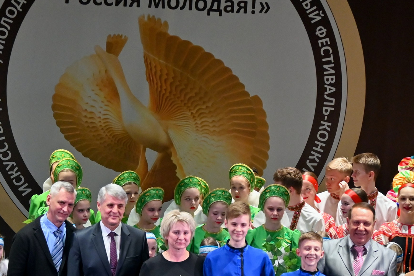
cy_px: 268
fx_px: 3428
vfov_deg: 4.6
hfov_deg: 6.9
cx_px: 187
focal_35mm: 298
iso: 800
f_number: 5.6
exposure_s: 1/180
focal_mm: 84
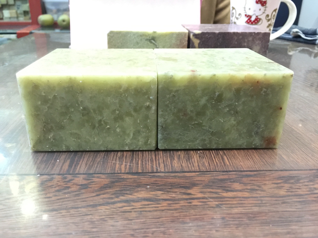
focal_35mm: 29
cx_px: 159
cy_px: 119
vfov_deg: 48.2
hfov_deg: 61.7
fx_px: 266
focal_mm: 4.15
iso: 250
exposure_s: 1/8
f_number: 2.2
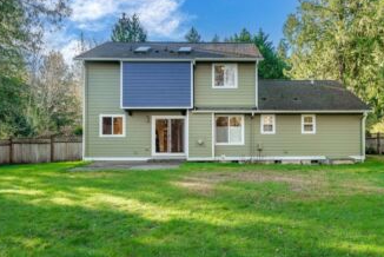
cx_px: 217
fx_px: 288
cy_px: 122
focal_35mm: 27
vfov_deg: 48.0
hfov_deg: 67.1
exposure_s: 1/30
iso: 100
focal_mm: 22
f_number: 7.1
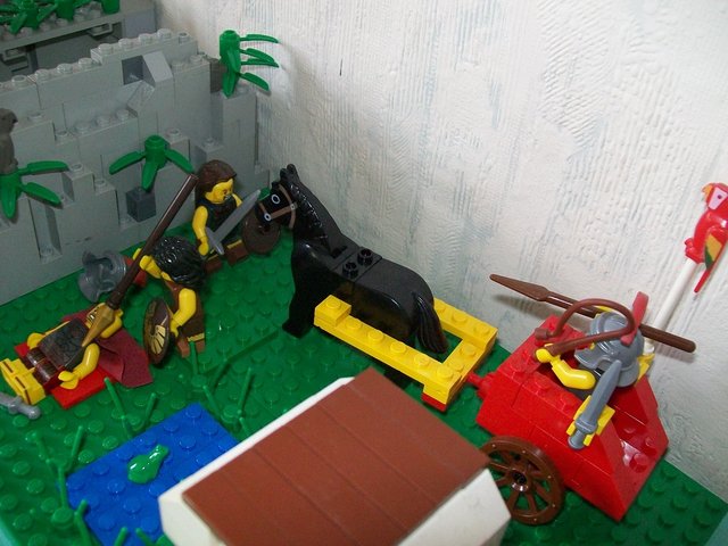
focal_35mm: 36
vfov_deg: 39.7
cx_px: 364
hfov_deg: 51.4
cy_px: 273
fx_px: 757
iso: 160
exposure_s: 1/60
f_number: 2.7
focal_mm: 6
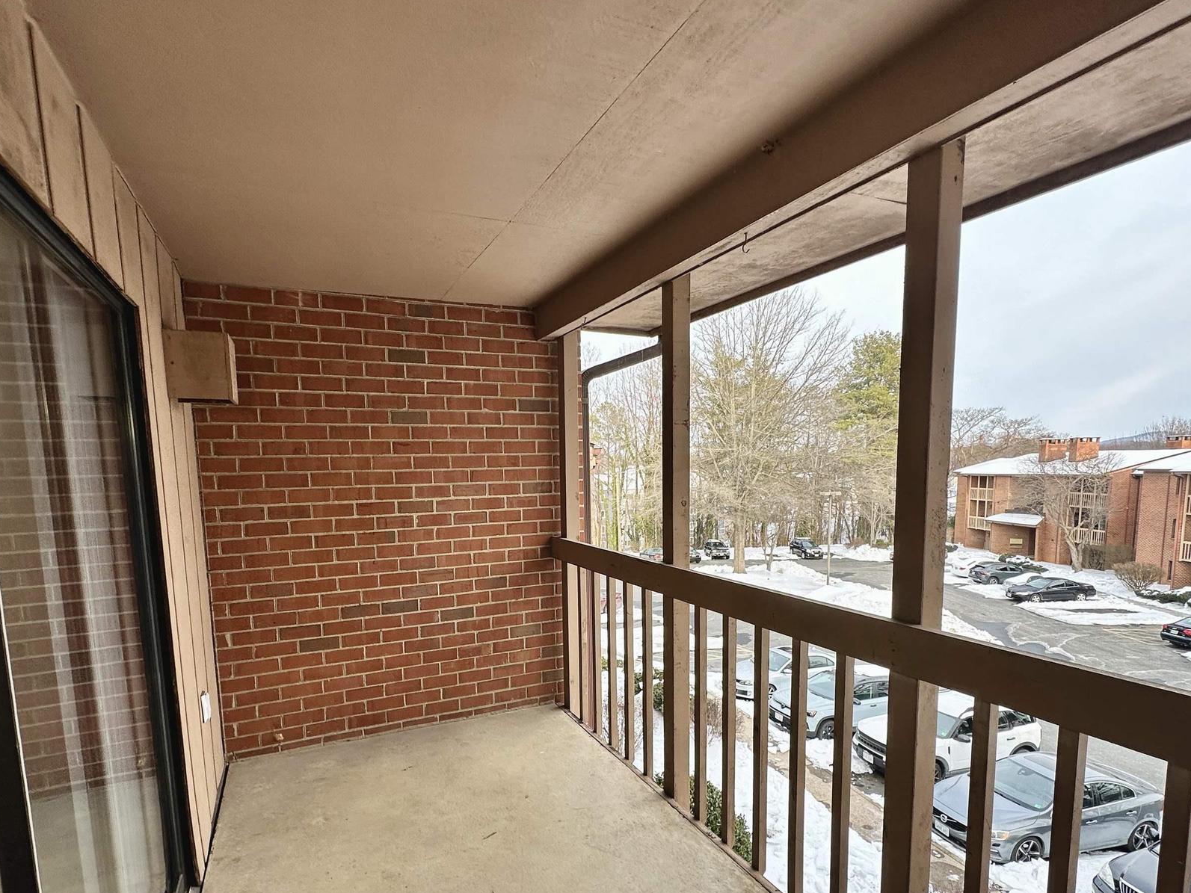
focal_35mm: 18
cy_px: 544
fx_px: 619
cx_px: 576
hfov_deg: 87.7
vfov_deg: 70.7
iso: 40
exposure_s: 1/148
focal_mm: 2.22
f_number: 2.2
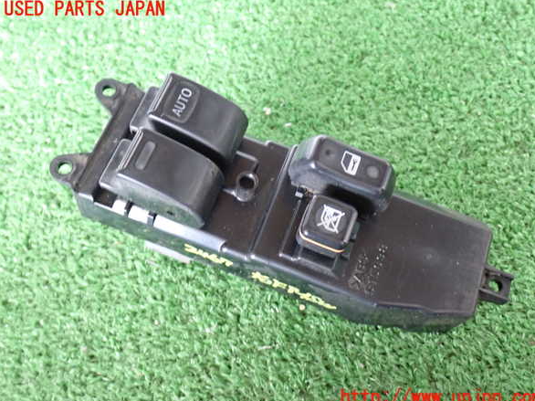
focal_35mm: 42
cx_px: 273
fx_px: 649
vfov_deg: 34.3
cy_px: 204
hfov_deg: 44.8
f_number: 2.8
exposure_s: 1/20
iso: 800
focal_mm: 7.31
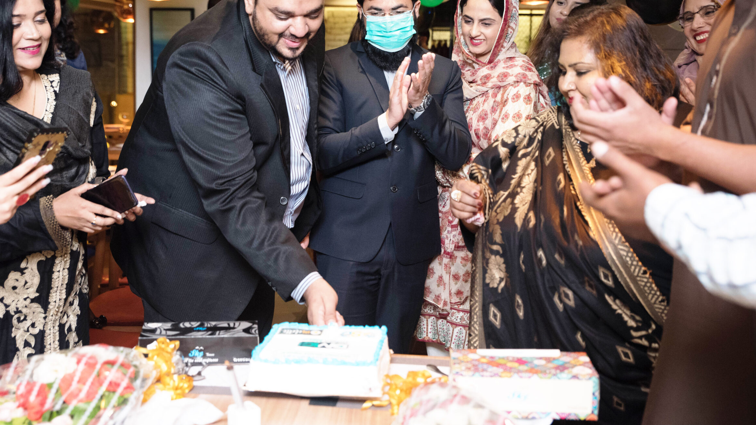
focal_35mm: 46
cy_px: 159
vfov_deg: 25.9
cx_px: 354
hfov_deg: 44.6
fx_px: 922
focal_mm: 40
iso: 4000
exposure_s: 1/125
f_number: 4
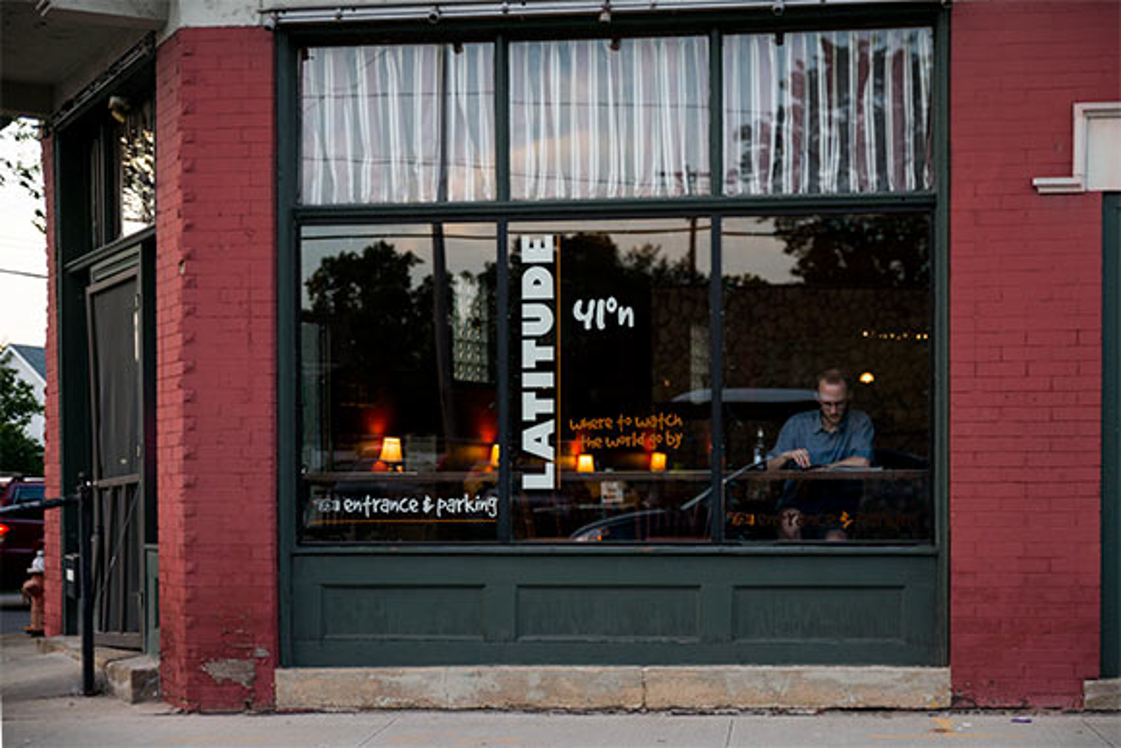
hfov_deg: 36.2
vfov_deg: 24.6
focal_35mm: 55
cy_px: 374
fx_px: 1713
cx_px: 560
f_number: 2.8
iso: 400
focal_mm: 55
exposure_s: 1/1000
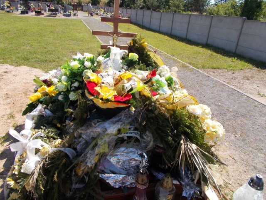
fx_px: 200
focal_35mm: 26
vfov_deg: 53.1
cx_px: 133
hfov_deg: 67.3
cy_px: 100
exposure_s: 1/100
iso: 80
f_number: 8
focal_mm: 4.6
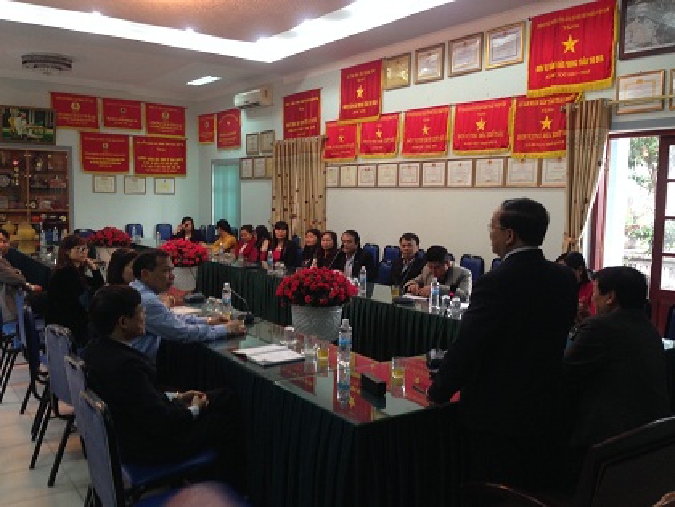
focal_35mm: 33
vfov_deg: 42.9
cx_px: 338
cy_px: 254
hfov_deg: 55.4
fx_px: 643
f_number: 2.4
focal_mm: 4.12
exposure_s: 1/20
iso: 100
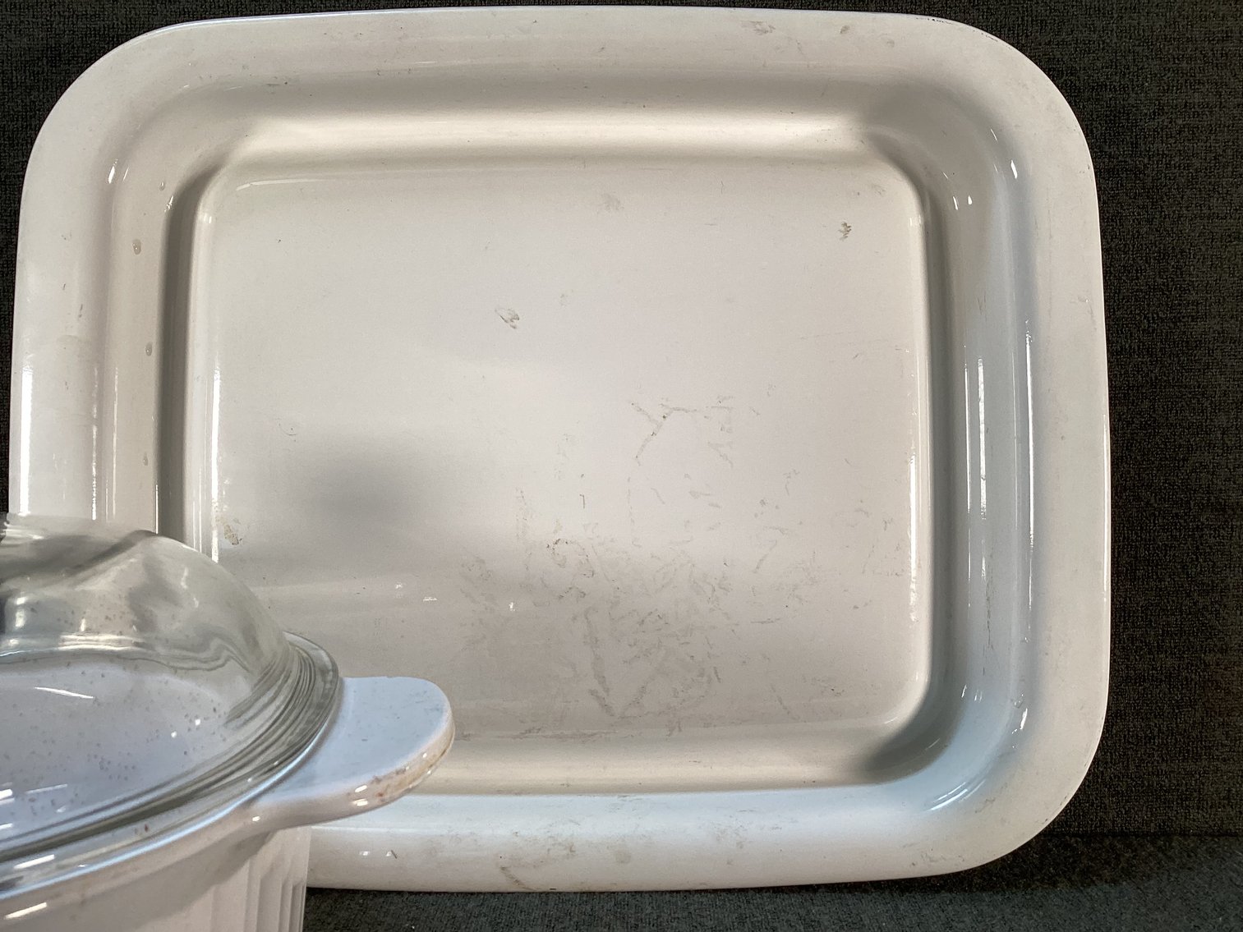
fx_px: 1113
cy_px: 466
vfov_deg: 45.4
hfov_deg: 58.3
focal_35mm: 31
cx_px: 622
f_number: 2.4
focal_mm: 3.3
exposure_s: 1/100
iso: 40
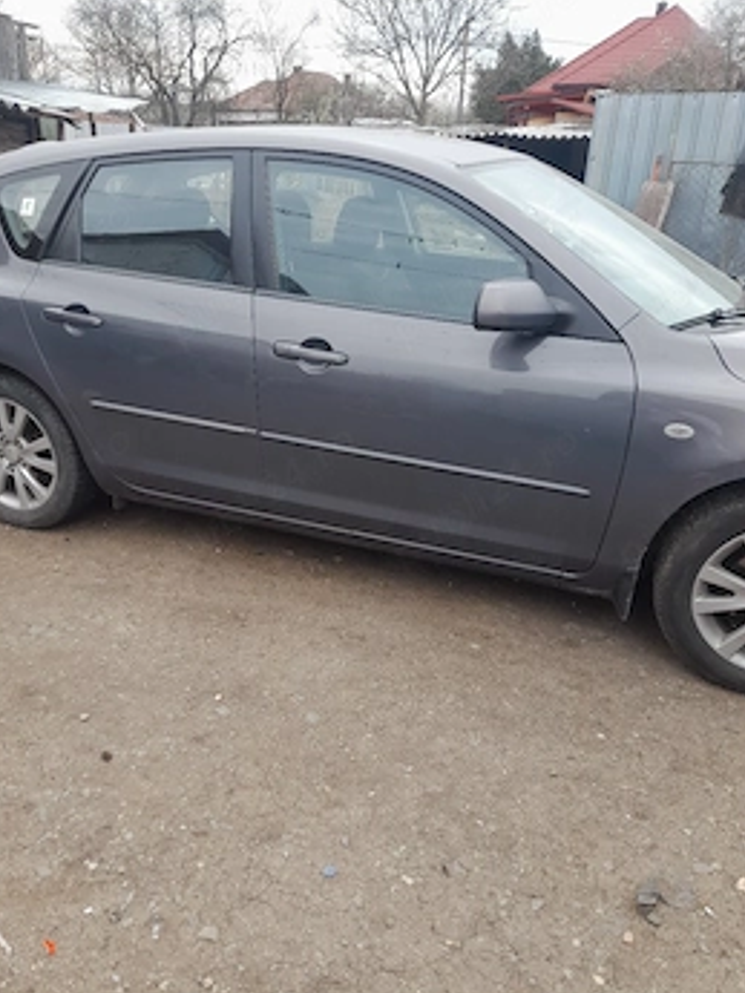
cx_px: 319
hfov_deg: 48.1
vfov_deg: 61.6
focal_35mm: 29
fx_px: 832
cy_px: 532
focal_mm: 4.6
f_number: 2
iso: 20
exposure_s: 1/159
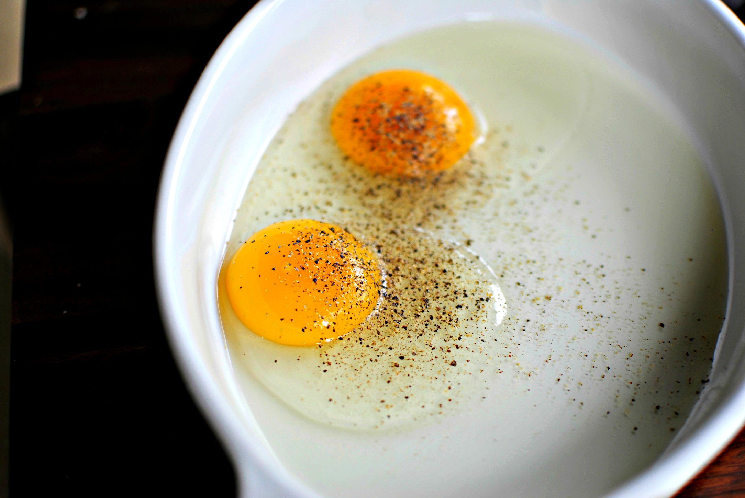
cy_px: 249
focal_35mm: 52
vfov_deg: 25.8
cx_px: 372
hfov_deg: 37.8
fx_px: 1088
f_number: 2
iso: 100
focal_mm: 35
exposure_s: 1/320
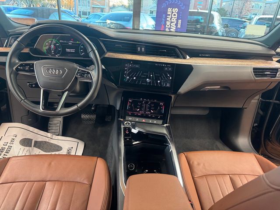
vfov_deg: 56.8
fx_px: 194
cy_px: 105
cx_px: 140
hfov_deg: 71.6
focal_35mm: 24
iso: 500
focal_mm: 6.76
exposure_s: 1/60
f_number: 1.78
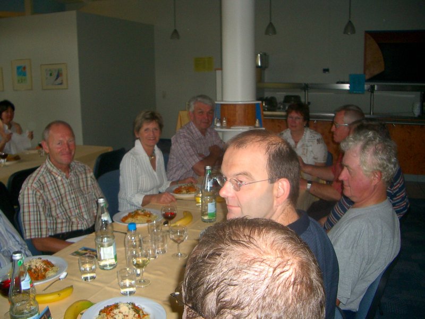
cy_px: 160
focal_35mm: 35
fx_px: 430
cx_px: 212
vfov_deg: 40.7
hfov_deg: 52.6
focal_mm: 5.8
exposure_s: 1/40
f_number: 2.6
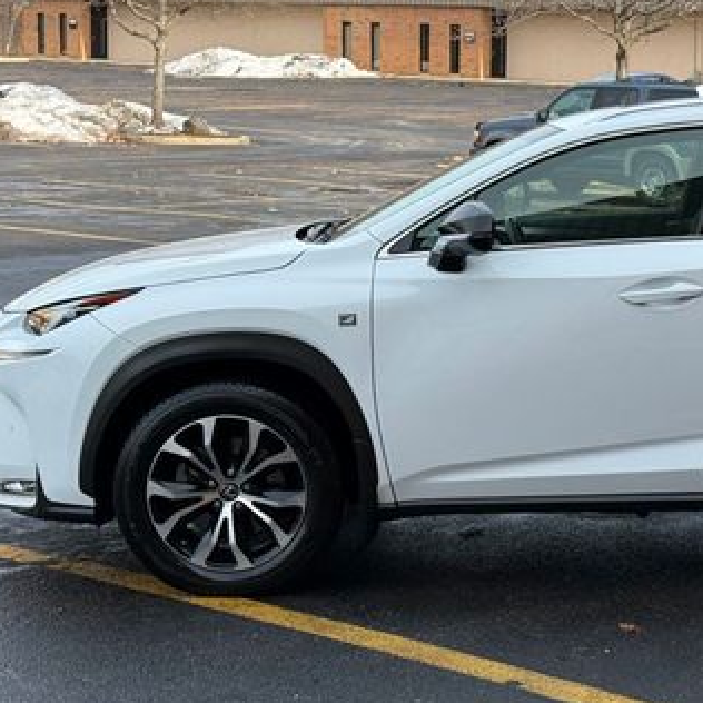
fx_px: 1976
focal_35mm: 86
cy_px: 320
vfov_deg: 20.2
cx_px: 652
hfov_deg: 19.7
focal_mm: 6.76
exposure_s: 1/1838
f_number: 1.78
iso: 64
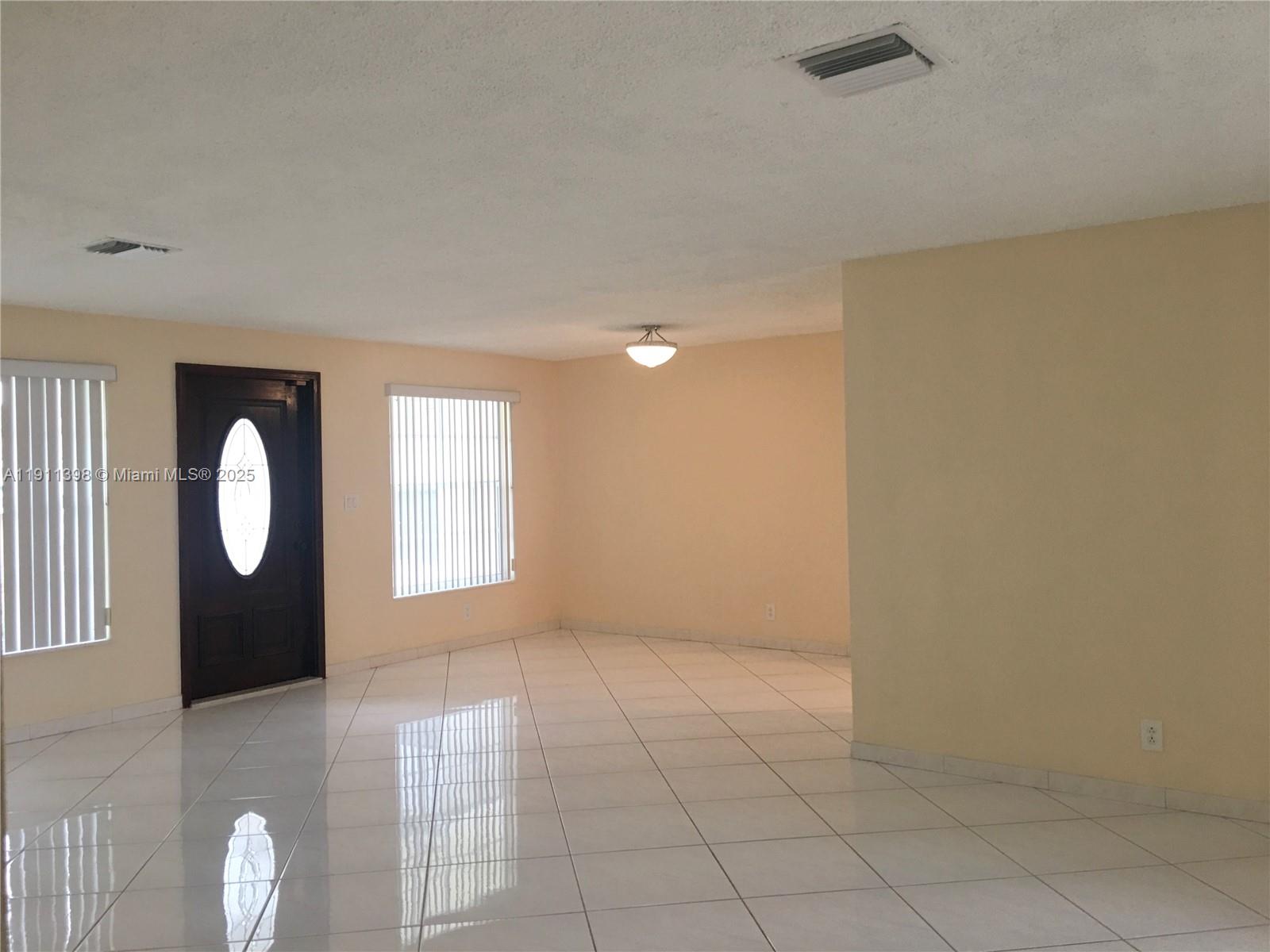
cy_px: 476
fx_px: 1064
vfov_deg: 48.2
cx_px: 635
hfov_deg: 61.7
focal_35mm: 29
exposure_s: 1/15
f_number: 2.2
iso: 40
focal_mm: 4.15
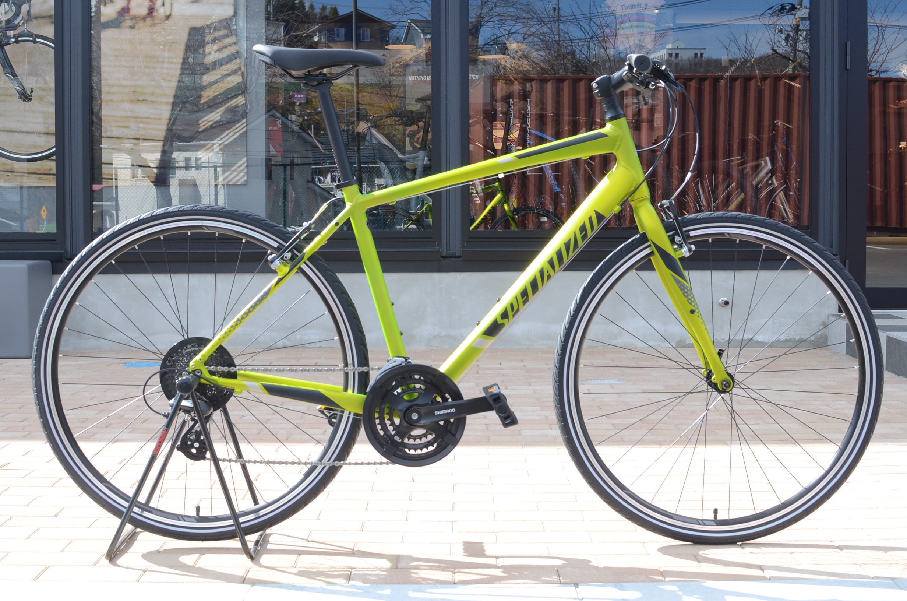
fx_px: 1320
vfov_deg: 25.6
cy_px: 300
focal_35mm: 52
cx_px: 454
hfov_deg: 37.9
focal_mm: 35
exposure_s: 1/320
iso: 640
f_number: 9
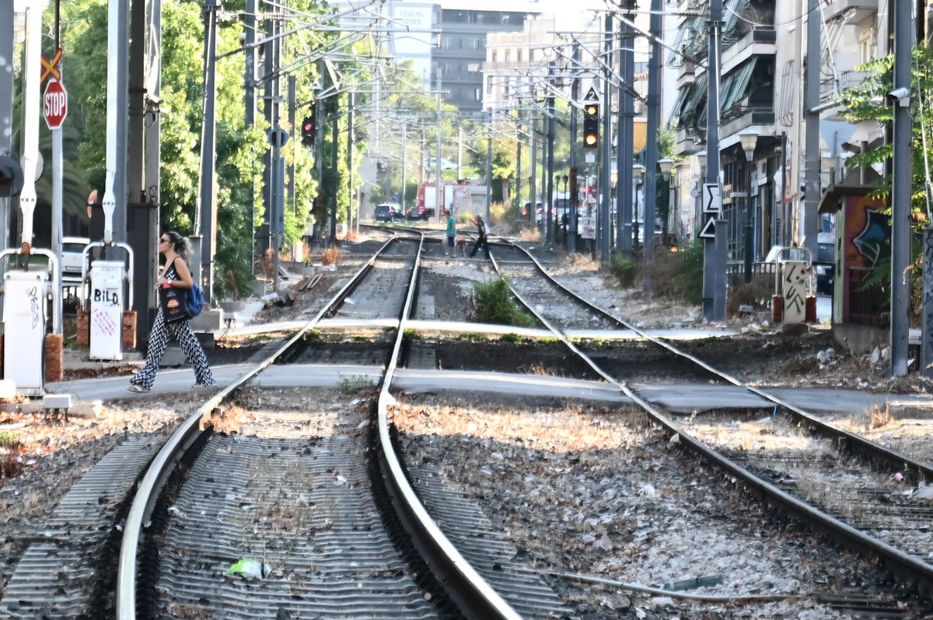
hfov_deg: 19.5
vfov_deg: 13.0
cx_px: 466
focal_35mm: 105
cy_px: 310
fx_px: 2718
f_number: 4
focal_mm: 70
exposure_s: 1/400
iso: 400
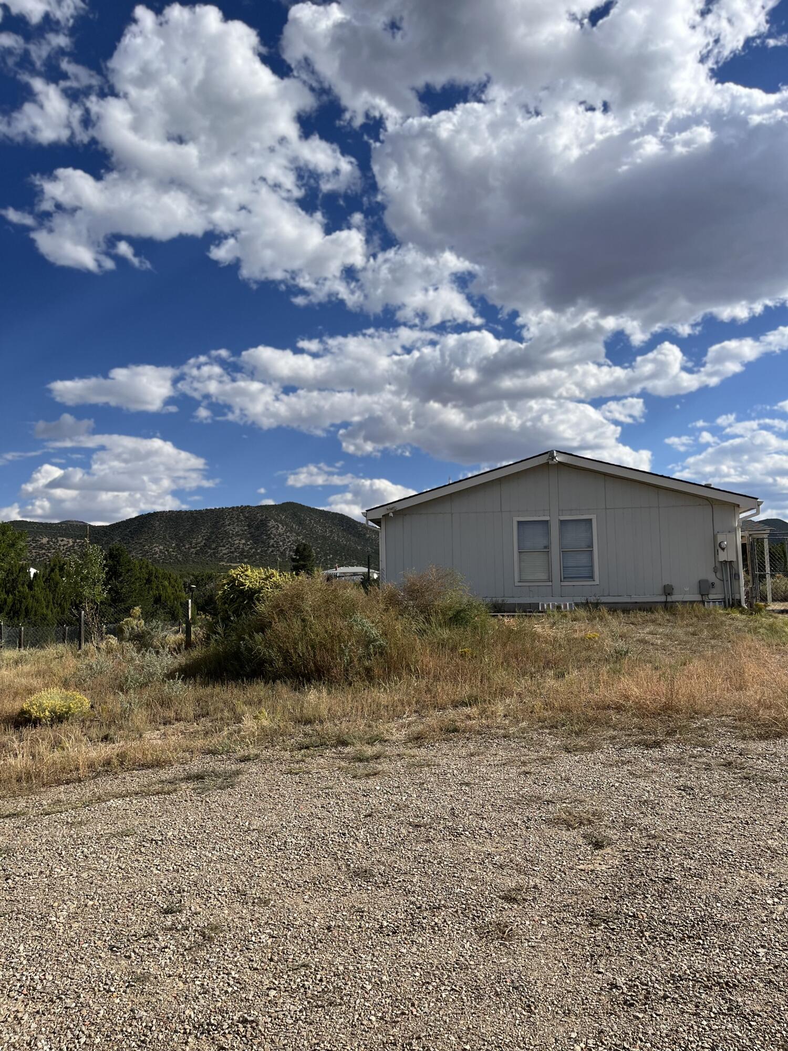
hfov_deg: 53.1
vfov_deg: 67.3
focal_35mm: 26
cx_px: 394
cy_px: 526
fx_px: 789
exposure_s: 1/5556
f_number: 1.6
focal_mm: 5.1
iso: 50
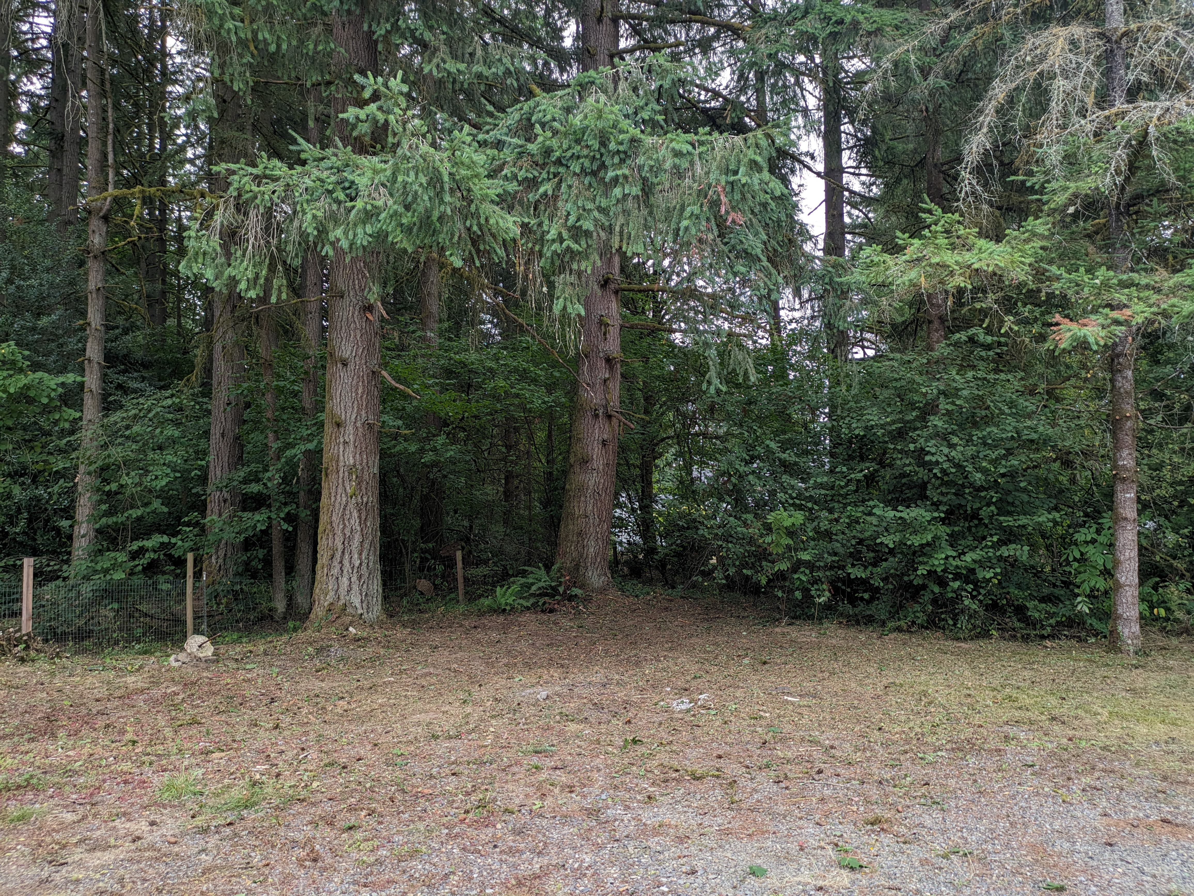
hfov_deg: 69.4
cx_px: 597
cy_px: 448
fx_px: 863
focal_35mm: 25
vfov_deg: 54.9
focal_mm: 5.43
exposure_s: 1/212
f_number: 1.89
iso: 38
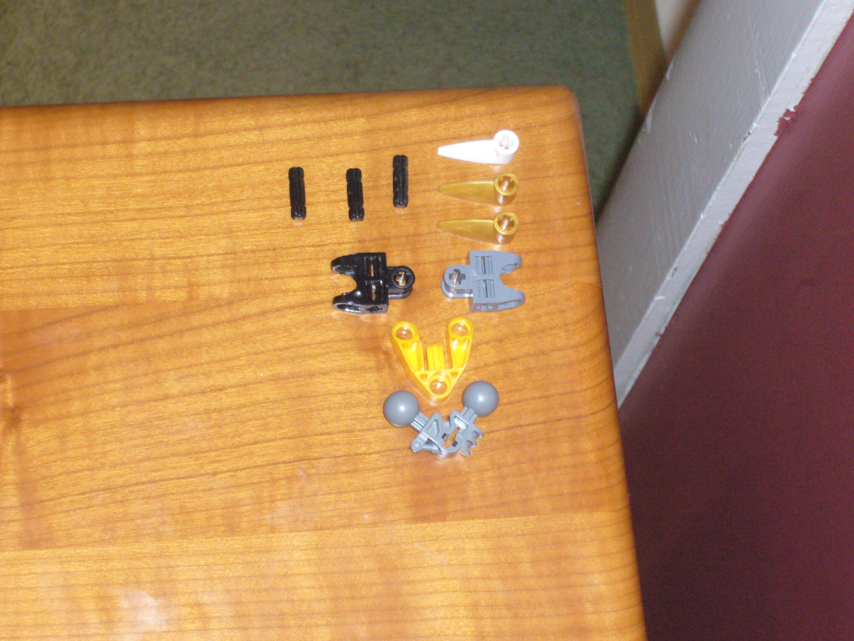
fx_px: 2590
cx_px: 427
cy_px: 320
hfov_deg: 18.7
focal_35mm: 105
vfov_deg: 14.1
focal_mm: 17.4
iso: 400
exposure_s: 1/60
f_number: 5
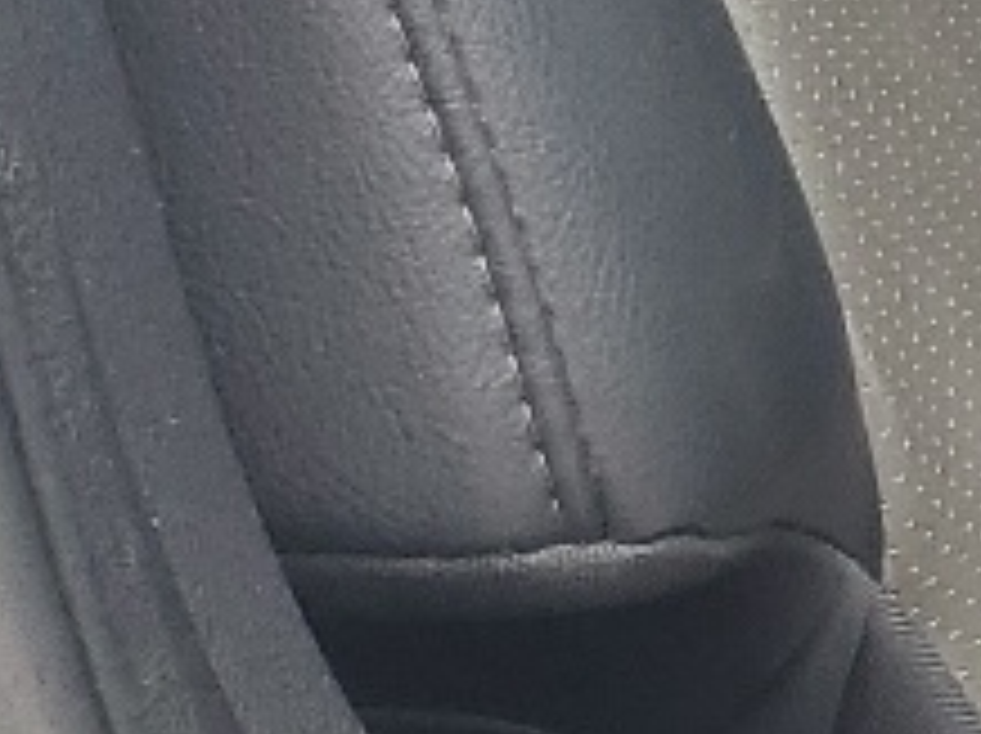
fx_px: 5407
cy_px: 68
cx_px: 2678
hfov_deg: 8.9
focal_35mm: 191
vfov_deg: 7.7
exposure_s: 1/141
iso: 50
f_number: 1.5
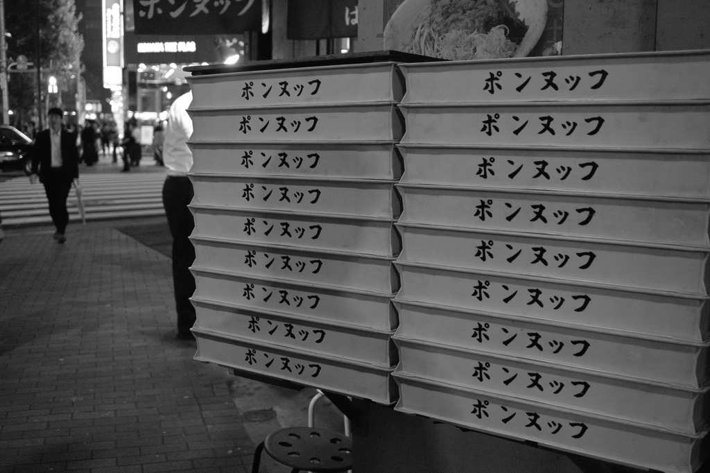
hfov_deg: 47.4
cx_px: 355
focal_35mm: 41
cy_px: 236
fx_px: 808
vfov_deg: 32.6
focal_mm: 24.2
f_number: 2.8
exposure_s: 1/40
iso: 800
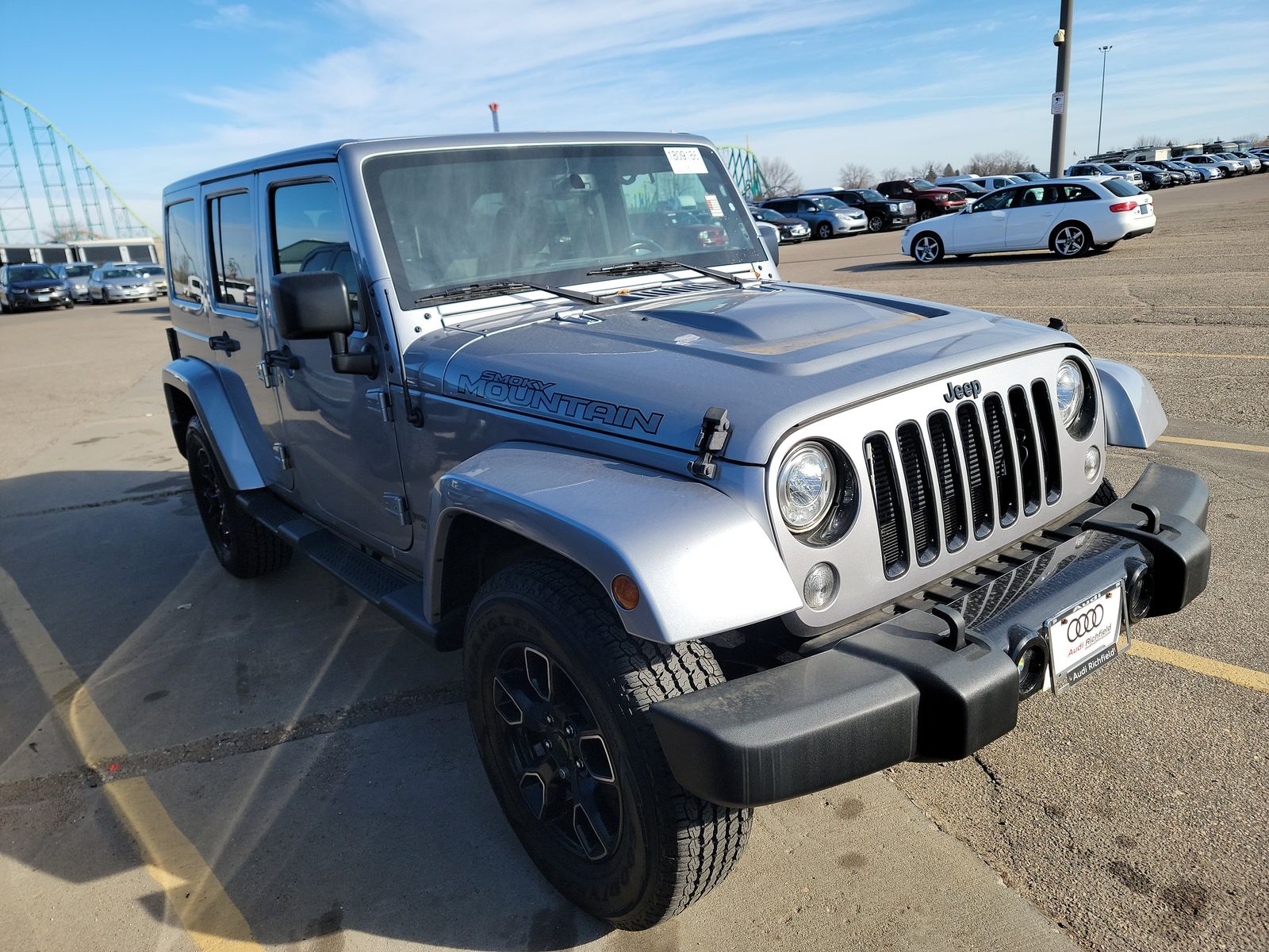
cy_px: 476
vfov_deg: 56.8
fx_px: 880
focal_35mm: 24
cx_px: 634
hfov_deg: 71.6
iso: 50
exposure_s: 1/536
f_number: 1.8
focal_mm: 6.7
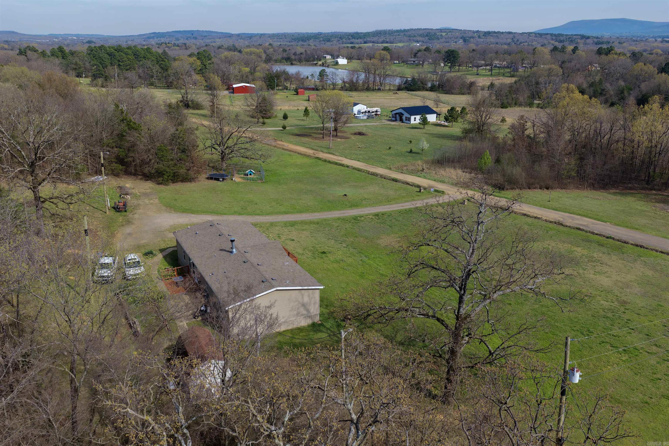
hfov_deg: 65.5
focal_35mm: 28
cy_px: 223
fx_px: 520
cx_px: 334
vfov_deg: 46.4
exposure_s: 1/1600
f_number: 2.8
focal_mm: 14.45
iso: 200
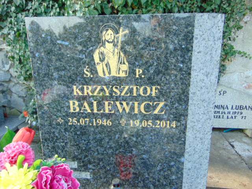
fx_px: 182
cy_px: 94
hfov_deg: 69.4
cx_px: 126
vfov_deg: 54.9
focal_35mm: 25
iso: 80
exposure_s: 1/100
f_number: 3
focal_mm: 4.5
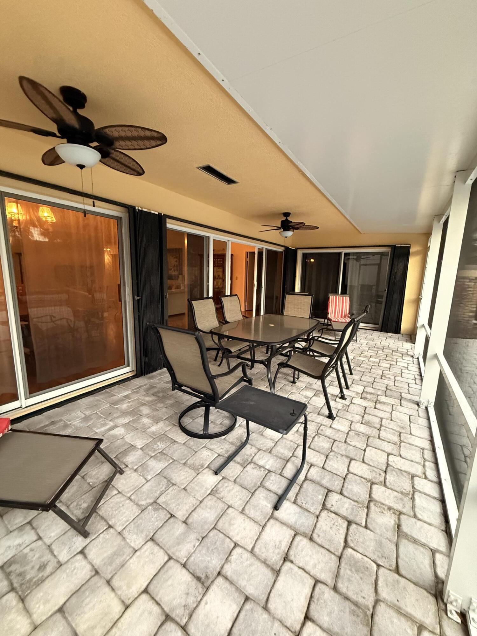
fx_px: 257
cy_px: 318
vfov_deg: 102.1
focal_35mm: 14
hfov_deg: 85.7
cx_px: 238
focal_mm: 2.22
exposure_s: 1/60
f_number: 2.2
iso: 800
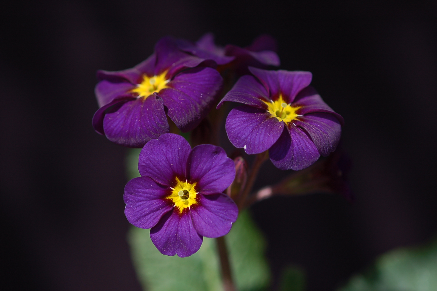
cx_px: 218
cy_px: 146
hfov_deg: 13.1
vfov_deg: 8.7
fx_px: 1910
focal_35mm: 158
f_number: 3.5
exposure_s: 1/1600
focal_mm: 105
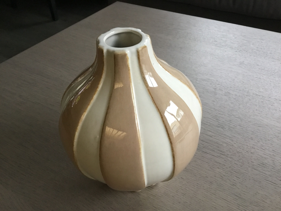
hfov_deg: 58.4
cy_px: 106
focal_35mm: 31
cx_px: 140
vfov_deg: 45.4
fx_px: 252
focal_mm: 3.3
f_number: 2.4
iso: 200
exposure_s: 1/20
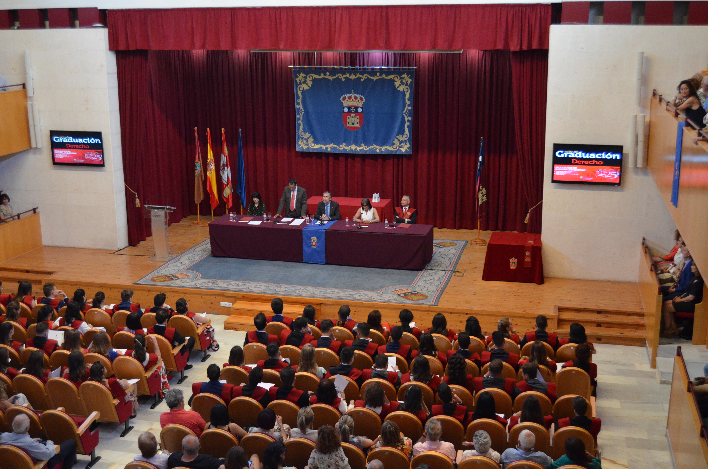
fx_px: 883
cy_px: 234
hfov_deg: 43.7
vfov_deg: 29.7
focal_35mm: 45
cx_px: 354
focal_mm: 30
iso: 2500
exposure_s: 1/125
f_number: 4.5
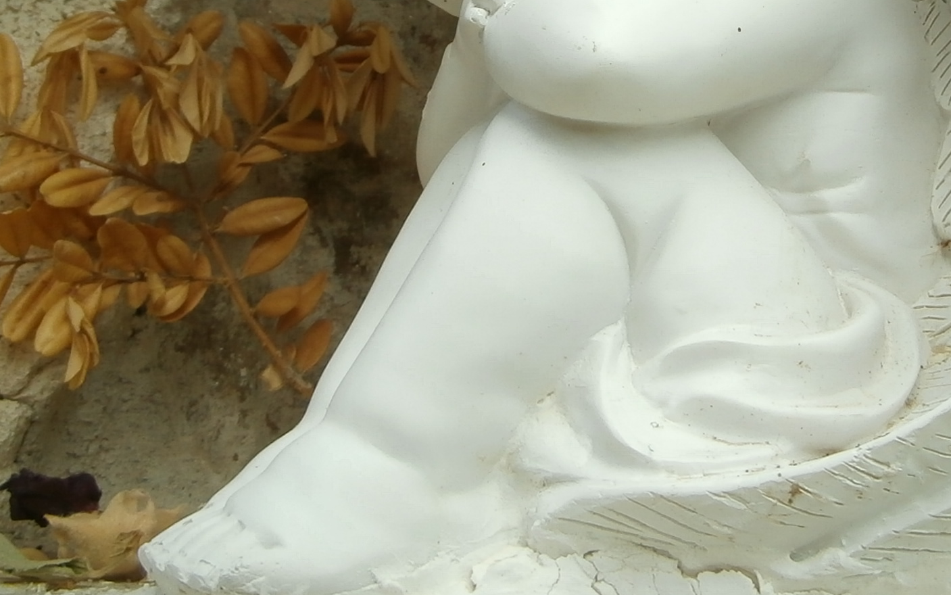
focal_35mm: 59
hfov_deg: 34.1
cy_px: 4
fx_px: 1529
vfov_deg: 21.3
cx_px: 670
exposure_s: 1/200
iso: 100
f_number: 3
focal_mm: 4.2
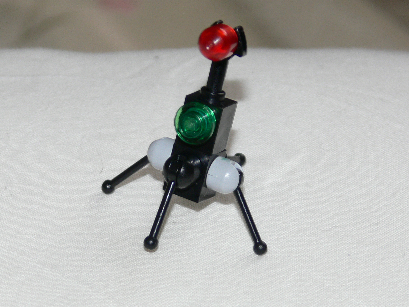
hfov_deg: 11.0
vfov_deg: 8.3
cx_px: 194
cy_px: 157
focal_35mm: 180
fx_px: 2127
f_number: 3.2
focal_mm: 21.2
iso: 100
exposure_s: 1/30
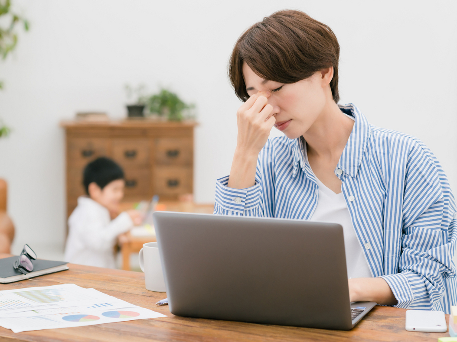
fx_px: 1228
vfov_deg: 15.9
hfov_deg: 21.1
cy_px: 171
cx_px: 232
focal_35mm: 93
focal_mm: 85
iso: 200
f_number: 4
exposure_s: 1/200
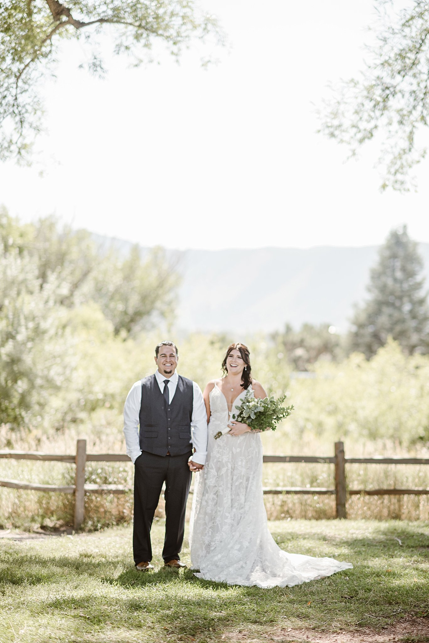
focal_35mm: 85
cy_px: 322
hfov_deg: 16.1
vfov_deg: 23.9
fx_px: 1518
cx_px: 214
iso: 200
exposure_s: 1/2000
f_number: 1.8
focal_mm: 85
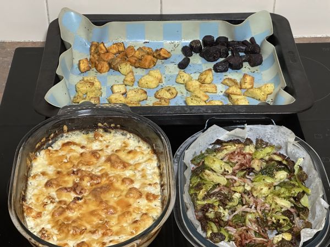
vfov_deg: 19.1
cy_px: 124
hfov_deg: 25.3
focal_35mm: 77
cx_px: 165
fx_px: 734
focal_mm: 9
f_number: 2.8
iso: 640
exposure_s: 1/34
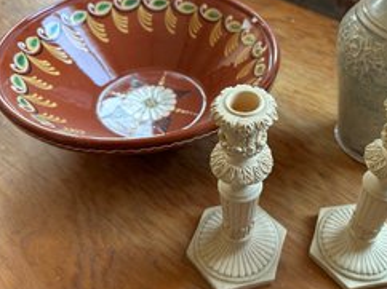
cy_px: 103
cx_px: 261
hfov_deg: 52.8
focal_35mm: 34
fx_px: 380
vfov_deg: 41.3
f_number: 1.78
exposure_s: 1/60
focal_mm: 6.86
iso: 250
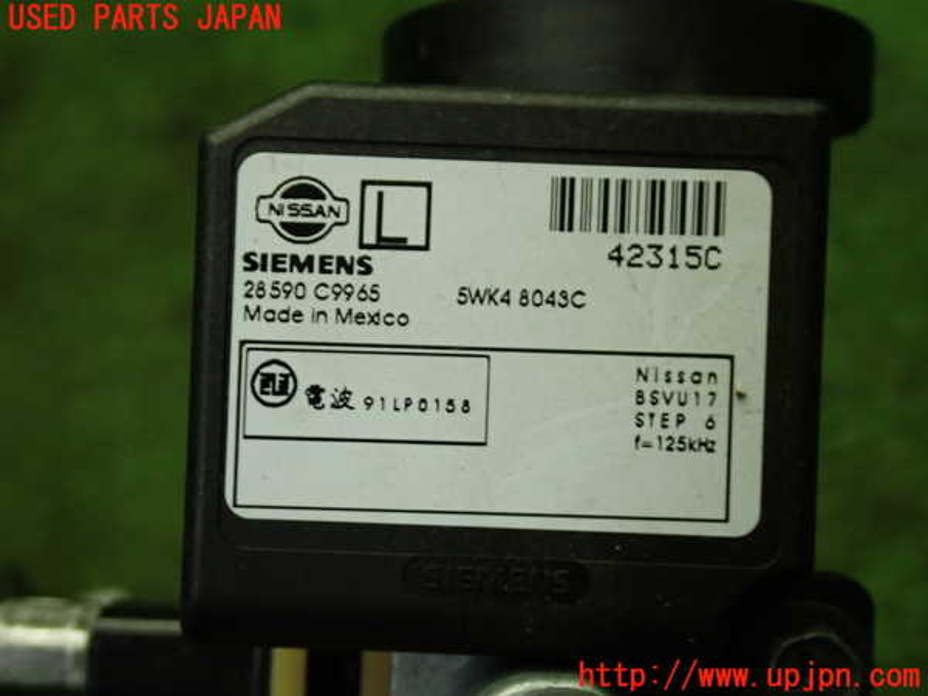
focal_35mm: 54
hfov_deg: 35.5
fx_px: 1448
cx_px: 464
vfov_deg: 27.0
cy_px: 348
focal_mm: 9.65
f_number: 3.3
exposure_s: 1/50
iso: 250
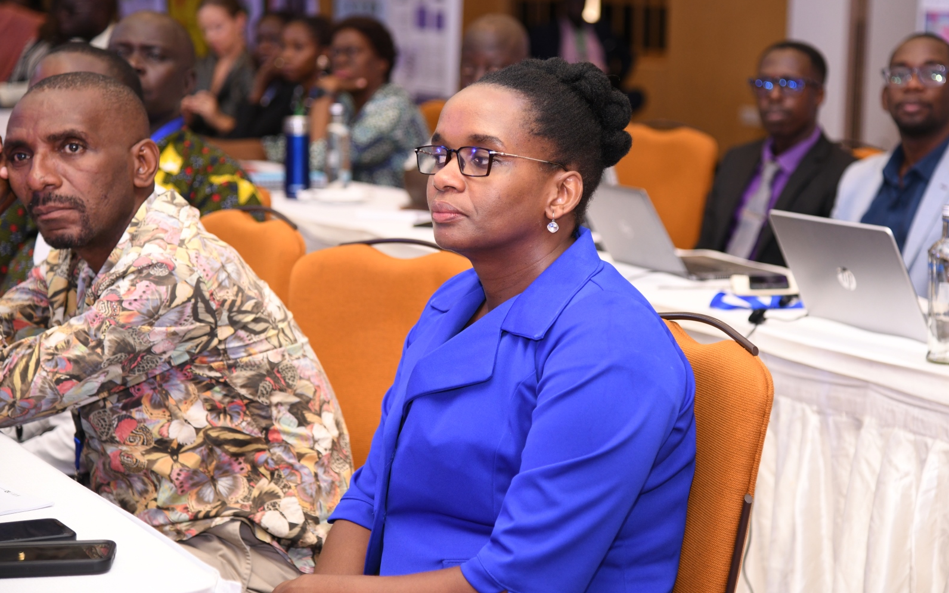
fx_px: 2173
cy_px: 277
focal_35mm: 84
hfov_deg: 24.6
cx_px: 473
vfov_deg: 15.5
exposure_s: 1/125
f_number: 4
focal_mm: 82
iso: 1000
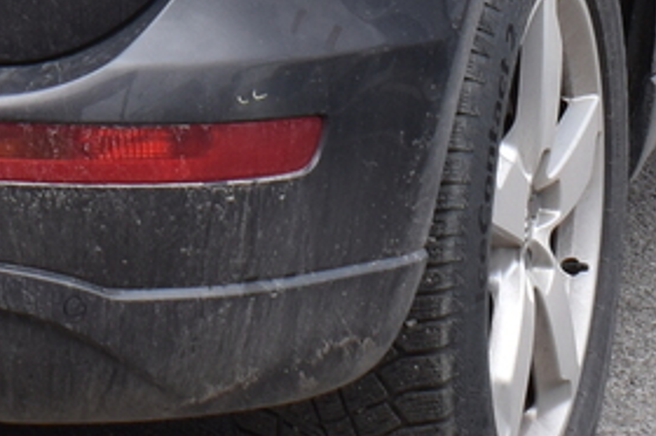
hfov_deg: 10.1
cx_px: -190
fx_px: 3638
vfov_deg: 6.7
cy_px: -373
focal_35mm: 200
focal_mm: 23
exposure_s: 1/350
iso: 200
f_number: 8
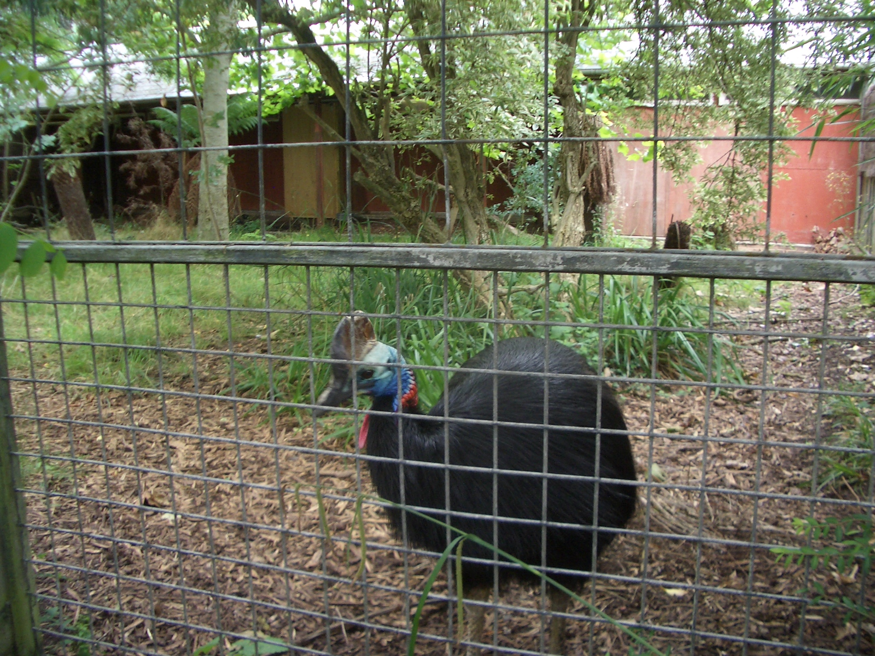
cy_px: 328
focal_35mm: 35
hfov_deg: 52.6
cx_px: 438
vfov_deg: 40.7
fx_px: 885
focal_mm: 5.8
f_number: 2.6
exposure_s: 1/100
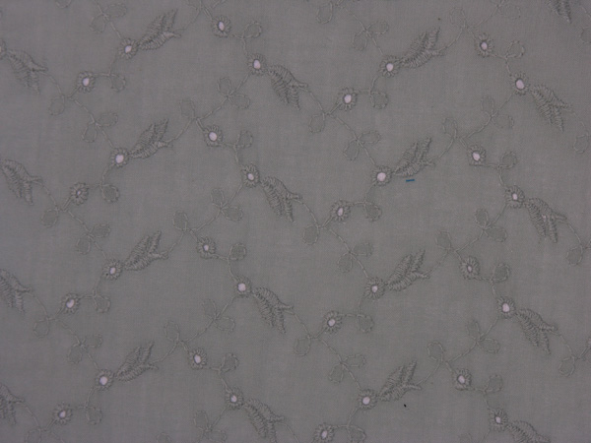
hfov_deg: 10.3
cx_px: 296
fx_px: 3278
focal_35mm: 192
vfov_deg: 7.7
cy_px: 222
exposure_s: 1/60.1
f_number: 4.1
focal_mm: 49
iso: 50
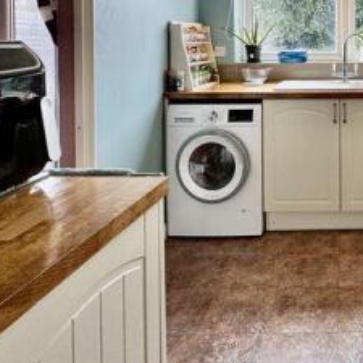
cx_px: 346
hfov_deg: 44.9
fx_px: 380
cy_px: 43
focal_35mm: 32
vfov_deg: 46.6
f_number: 2.2
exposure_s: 1/99
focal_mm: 2.22
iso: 50
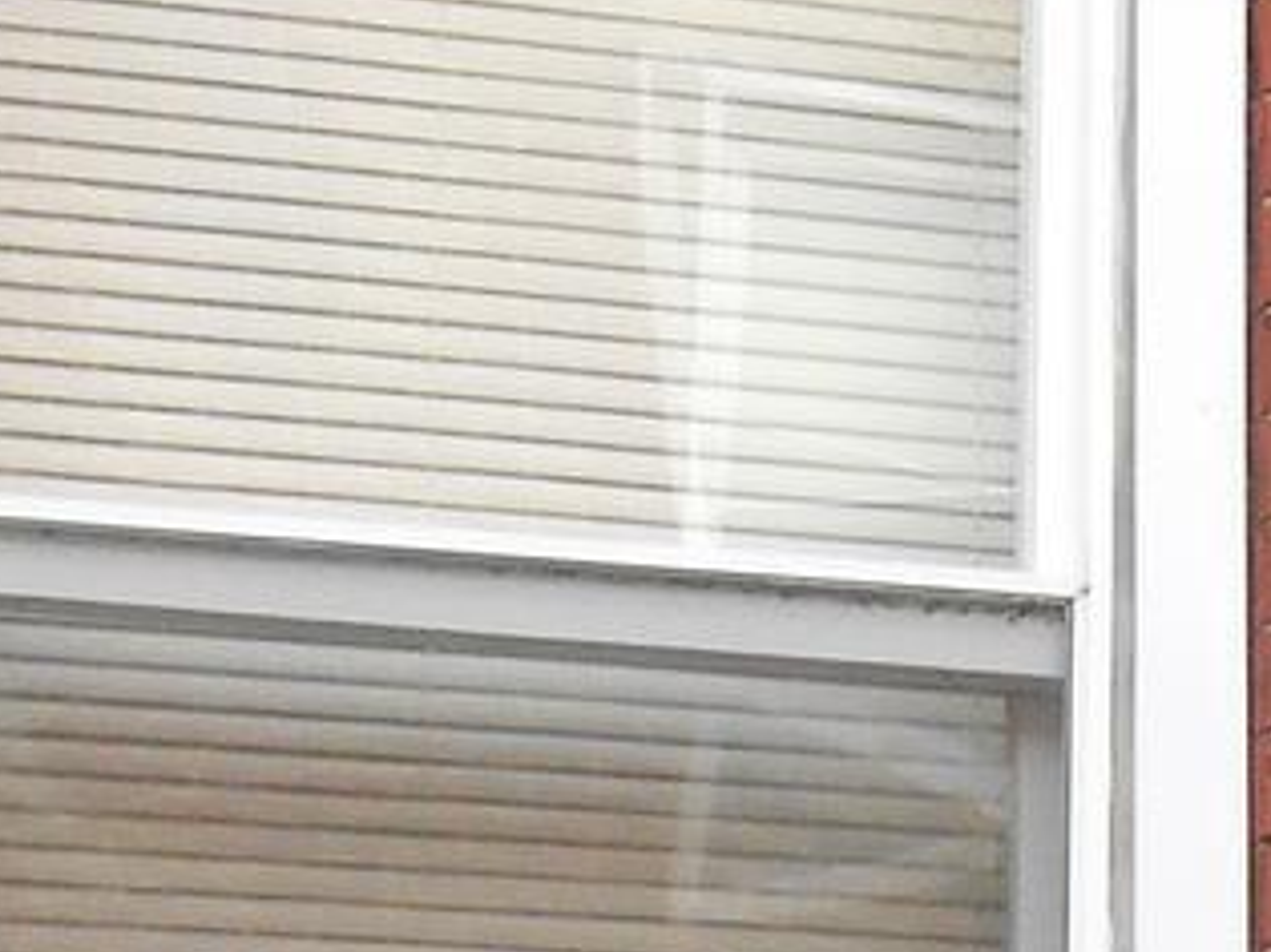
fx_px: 6203
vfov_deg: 8.6
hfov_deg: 11.4
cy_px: 1428
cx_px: 1580
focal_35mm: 169
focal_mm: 4.7
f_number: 3.4
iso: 220
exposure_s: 1/250
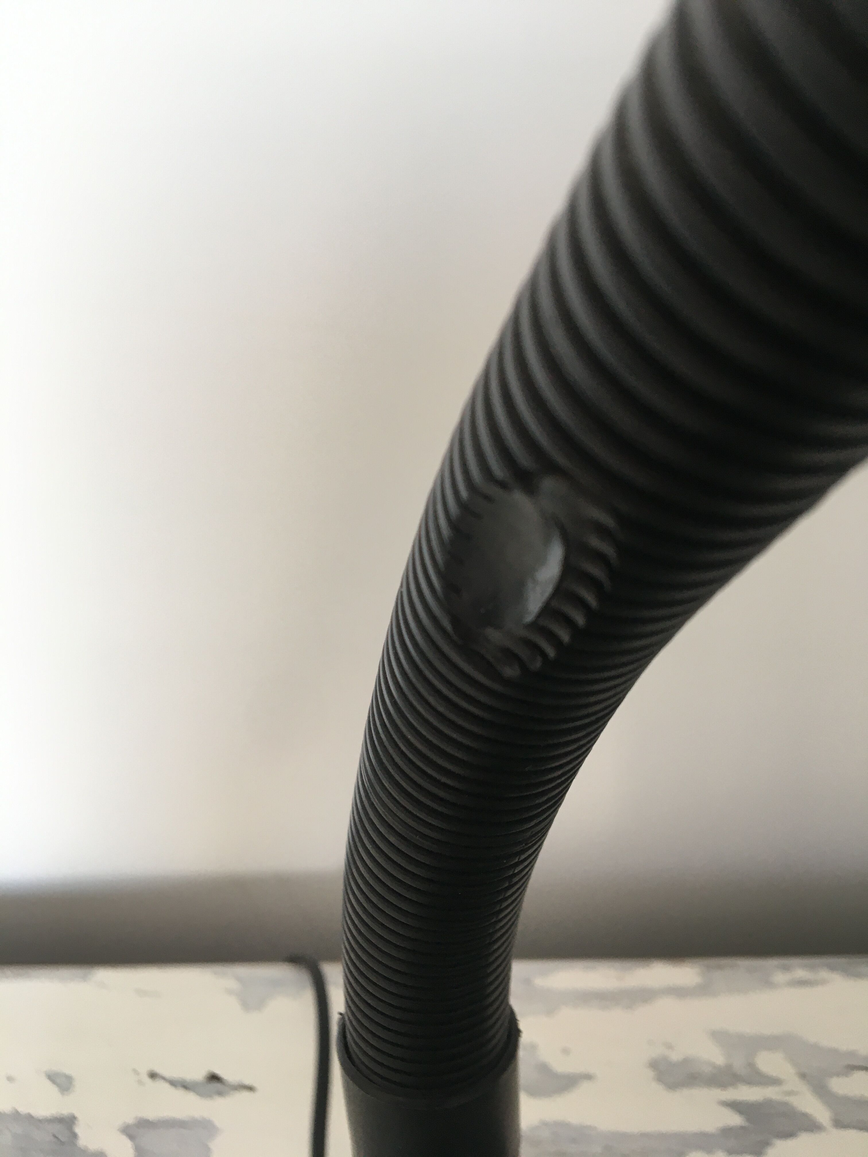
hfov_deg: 48.2
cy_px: 578
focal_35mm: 29
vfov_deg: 61.7
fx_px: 970
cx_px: 434
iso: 64
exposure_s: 1/33
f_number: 2.2
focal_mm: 4.15
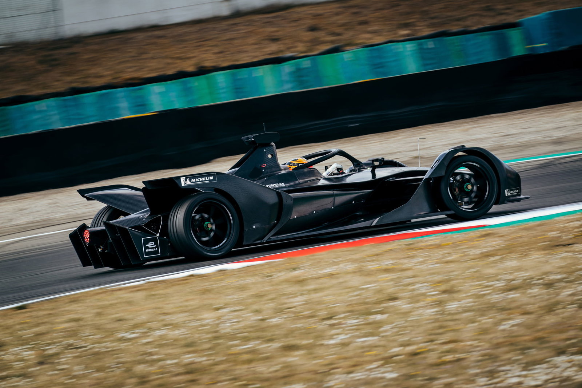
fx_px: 4978
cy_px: 194
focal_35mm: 308
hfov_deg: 6.7
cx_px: 291
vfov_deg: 4.5
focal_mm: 308
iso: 100
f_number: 10
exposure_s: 1/160
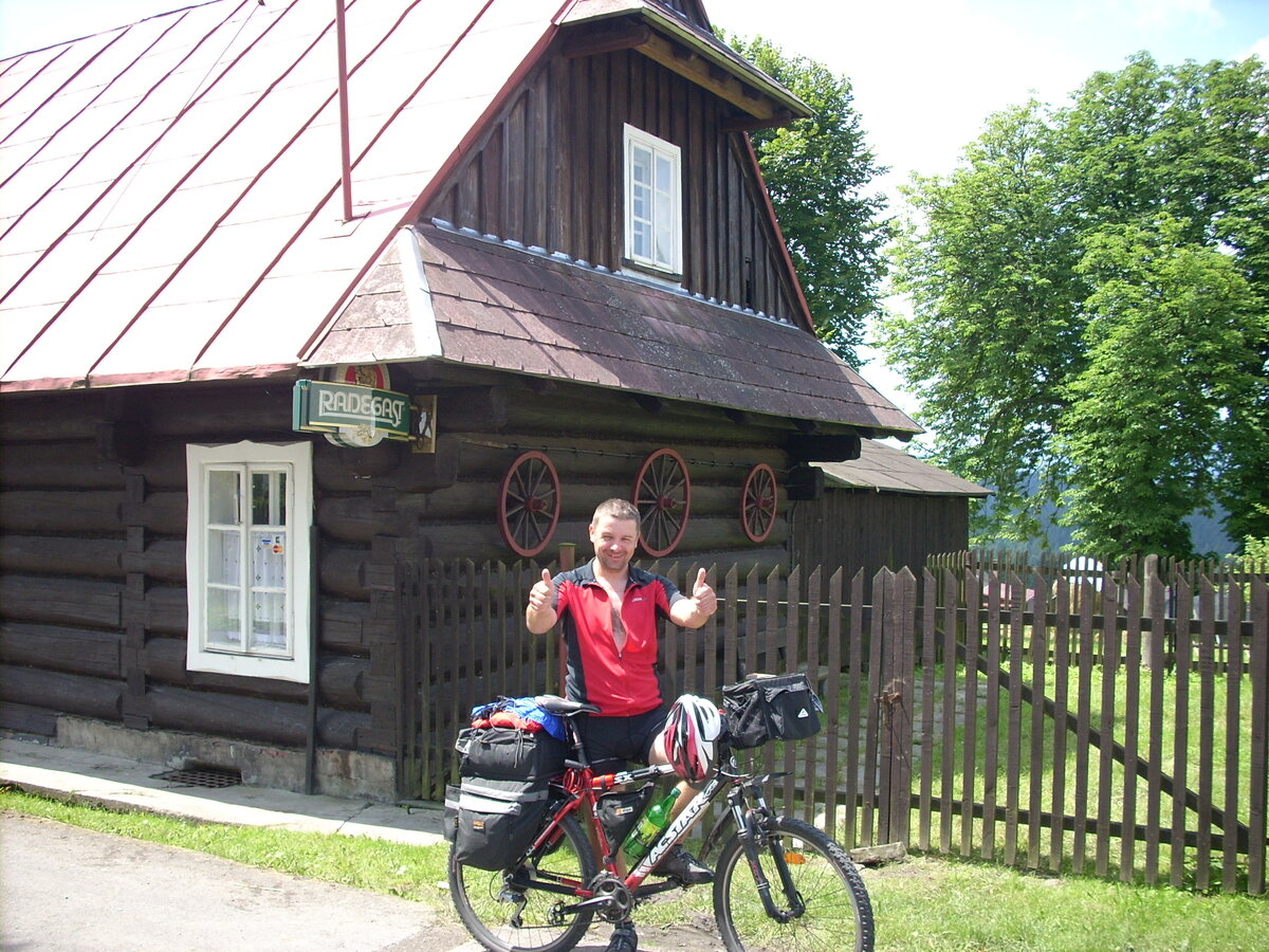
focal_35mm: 37
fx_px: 1356
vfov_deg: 38.7
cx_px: 634
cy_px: 476
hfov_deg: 50.1
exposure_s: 1/220
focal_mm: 6.2
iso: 64
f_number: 2.8
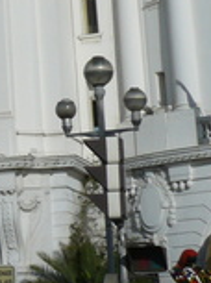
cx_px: -350
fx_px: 1232
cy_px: 92
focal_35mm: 151
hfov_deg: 8.6
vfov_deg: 13.1
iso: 100
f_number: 8
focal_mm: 6
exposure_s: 1/800
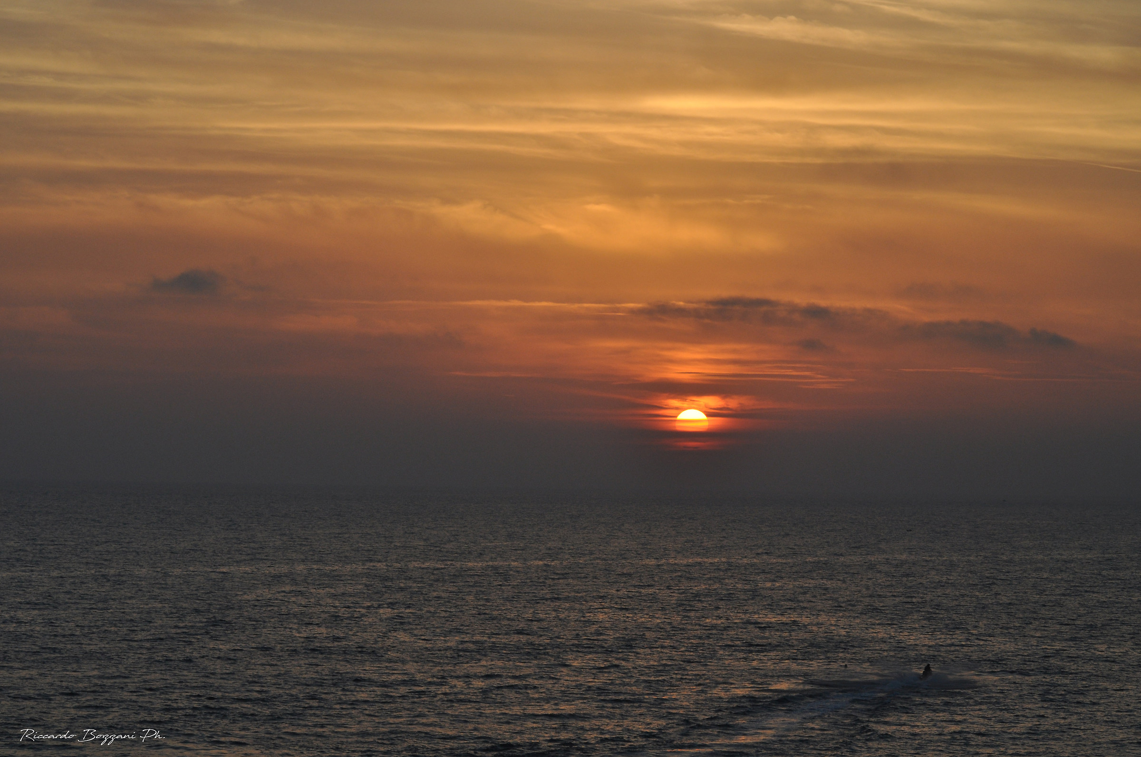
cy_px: 378
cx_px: 570
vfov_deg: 13.0
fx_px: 3324
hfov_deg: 19.5
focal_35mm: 105
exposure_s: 1/1600
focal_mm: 70
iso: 400
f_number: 6.3
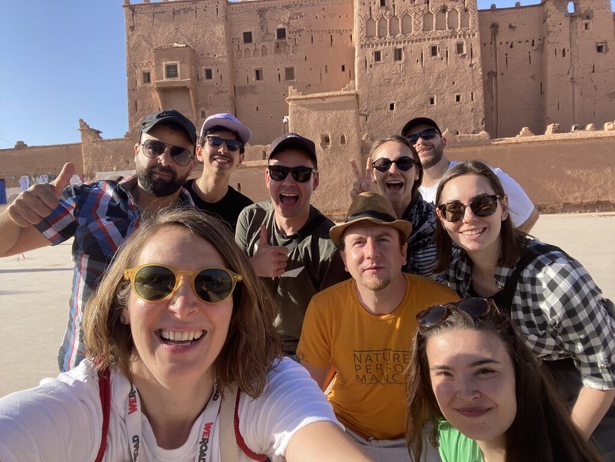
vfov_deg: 58.9
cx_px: 308
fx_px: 409
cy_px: 231
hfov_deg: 73.9
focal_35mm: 23
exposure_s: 1/450
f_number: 2.2
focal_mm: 2.7
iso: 25
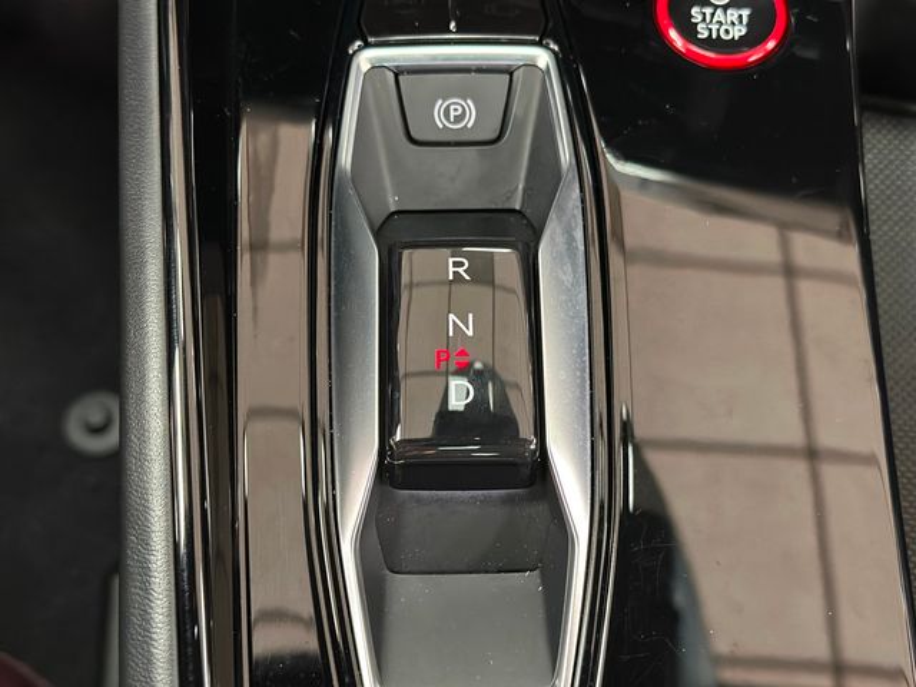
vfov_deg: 30.3
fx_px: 1270
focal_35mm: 48
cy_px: 344
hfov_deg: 39.7
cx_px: 458
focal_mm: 6.86
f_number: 1.78
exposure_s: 1/30
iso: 640
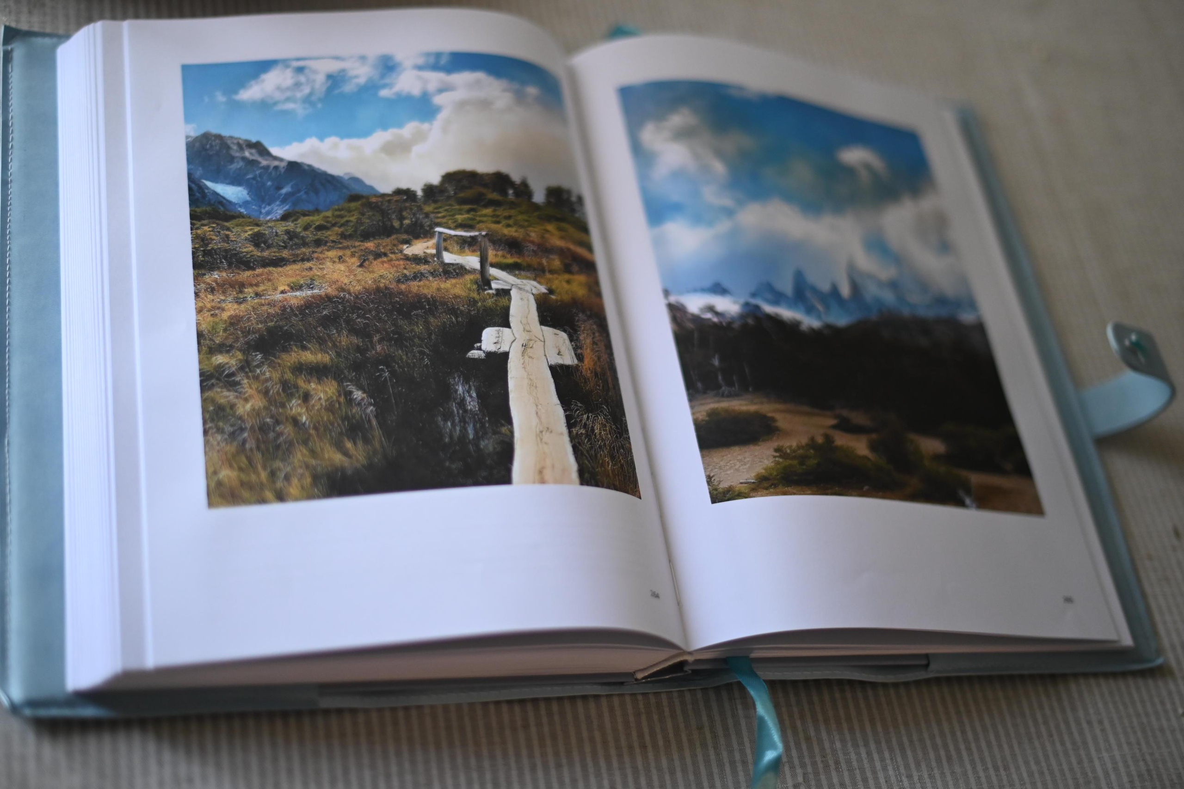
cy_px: 394
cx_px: 592
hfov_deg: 39.6
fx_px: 1644
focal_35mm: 50
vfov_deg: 27.0
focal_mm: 50
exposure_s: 1/180
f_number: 1.4
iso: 1100
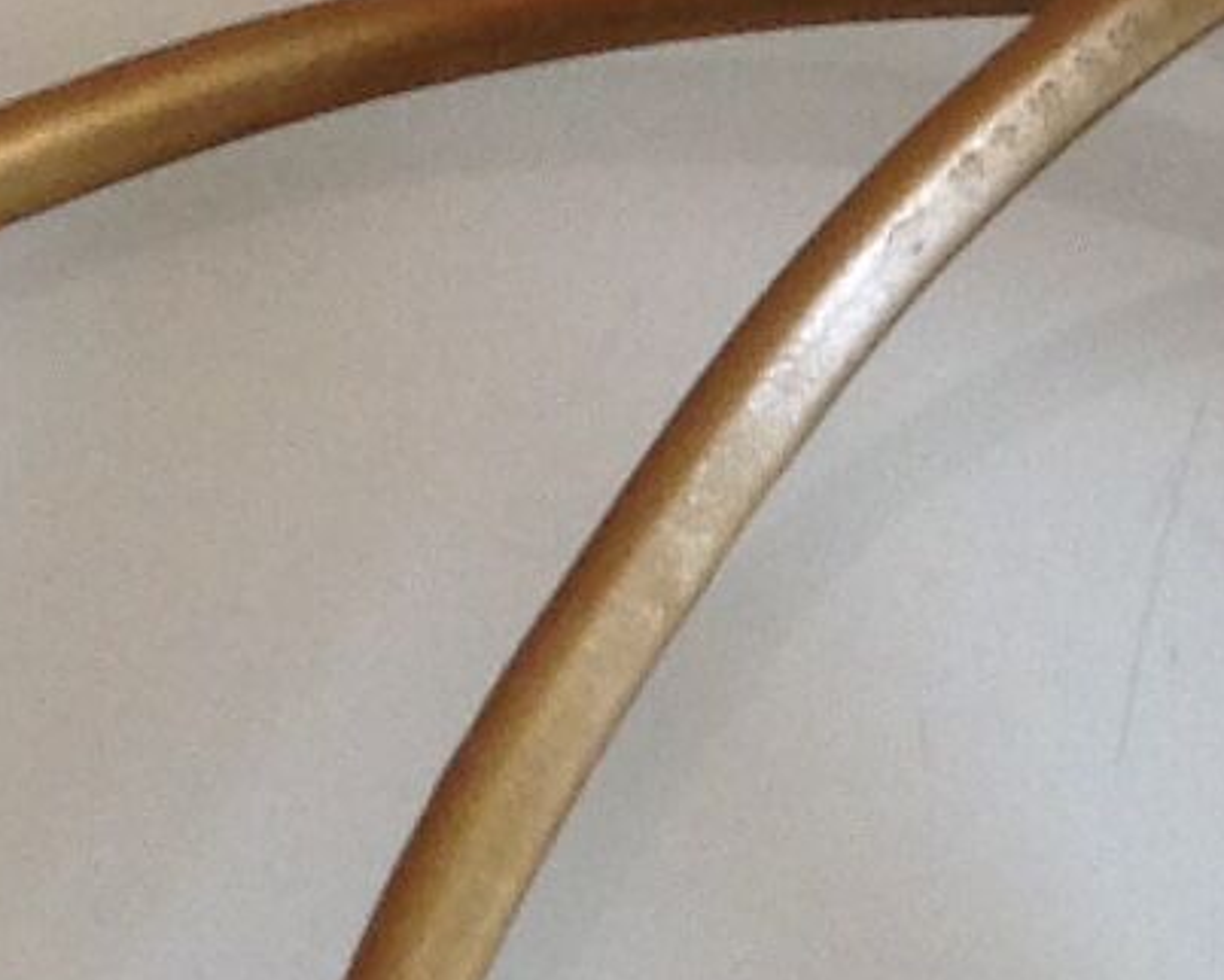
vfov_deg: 7.0
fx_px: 7974
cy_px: 304
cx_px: 1775
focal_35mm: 220
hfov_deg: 8.6
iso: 100
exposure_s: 1/15
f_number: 2.4
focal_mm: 4.28
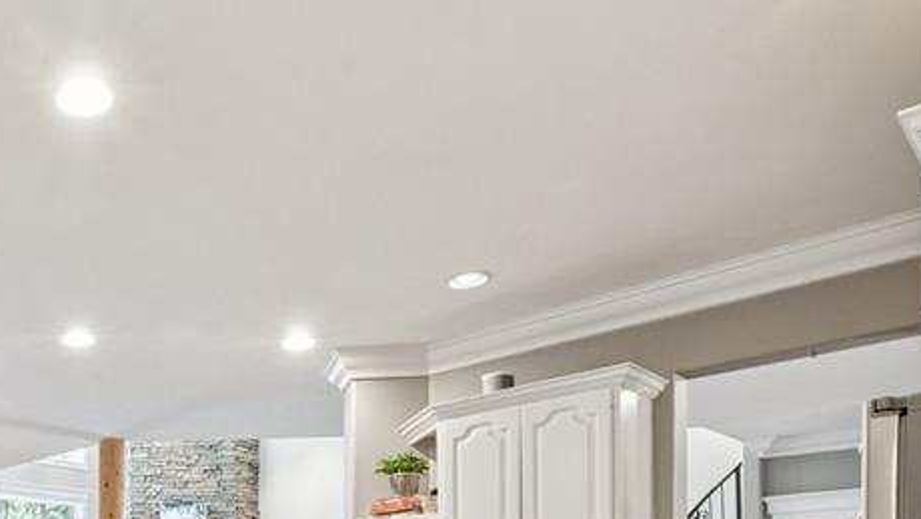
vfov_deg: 29.2
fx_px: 855
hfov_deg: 49.5
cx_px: 68
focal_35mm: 35
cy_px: 619
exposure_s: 1.6
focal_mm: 15
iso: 100
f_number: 11
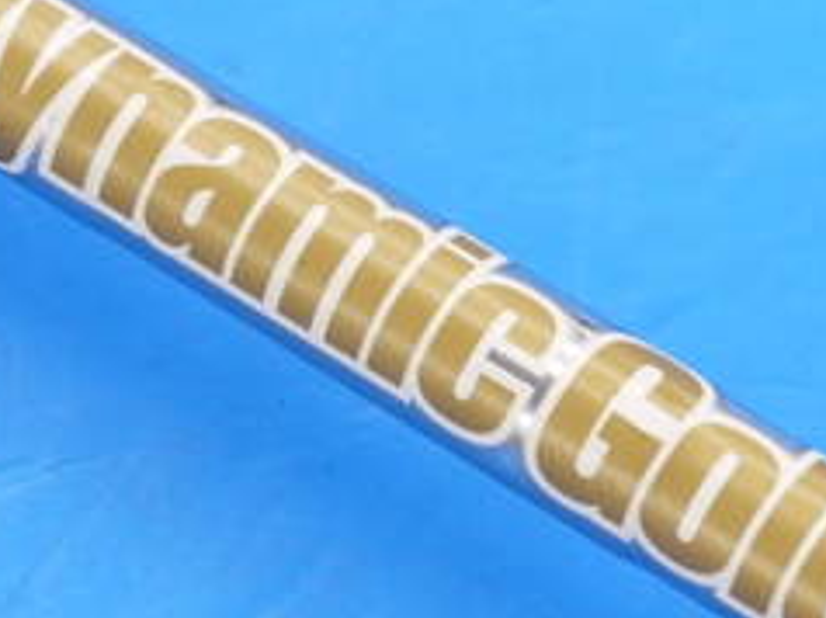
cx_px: 507
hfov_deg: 8.8
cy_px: 288
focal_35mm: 226
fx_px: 5387
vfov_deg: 6.6
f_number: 5.6
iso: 640
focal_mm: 42
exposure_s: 1/80
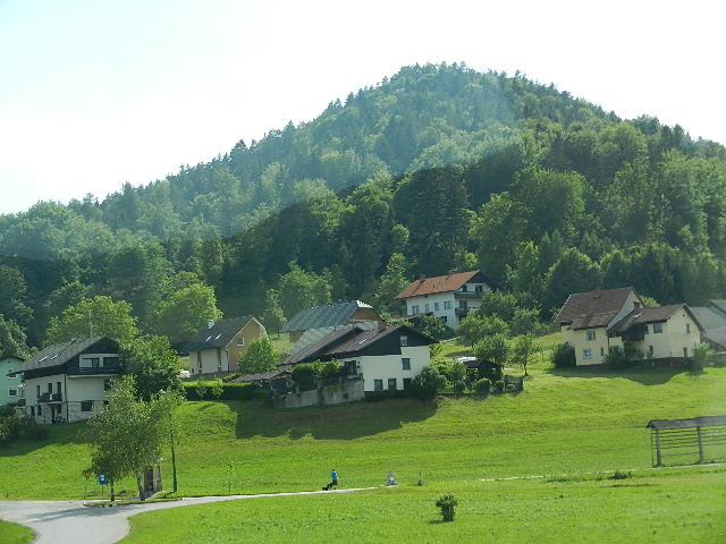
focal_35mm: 78
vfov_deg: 18.9
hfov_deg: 25.0
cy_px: 272
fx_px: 1636
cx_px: 363
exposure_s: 1/250
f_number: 4.8
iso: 160
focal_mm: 14.1
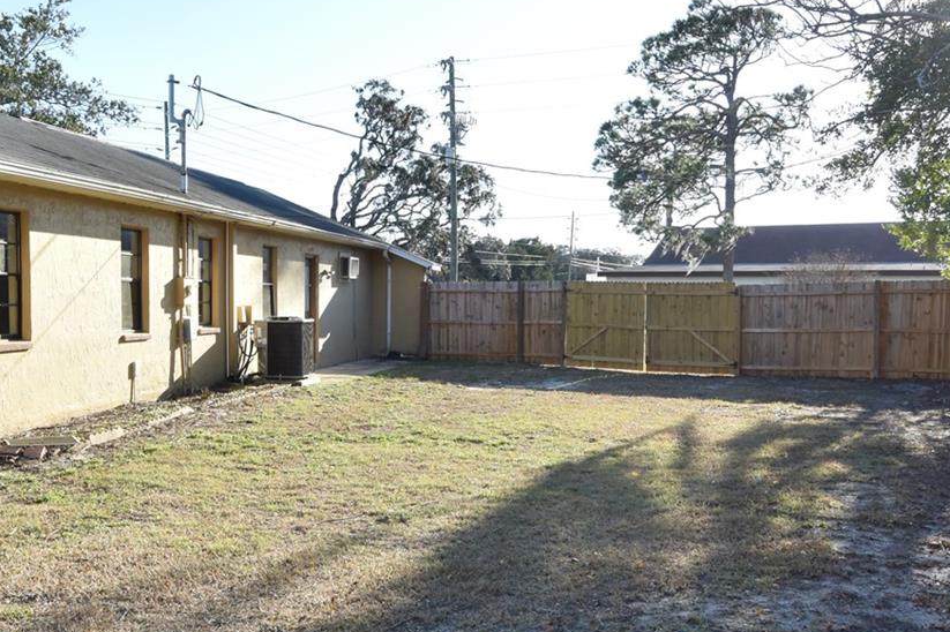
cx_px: 331
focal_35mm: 35
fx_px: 923
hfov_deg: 53.6
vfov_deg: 37.8
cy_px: 359
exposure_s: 1/500
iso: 180
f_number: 3.5
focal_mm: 6.7
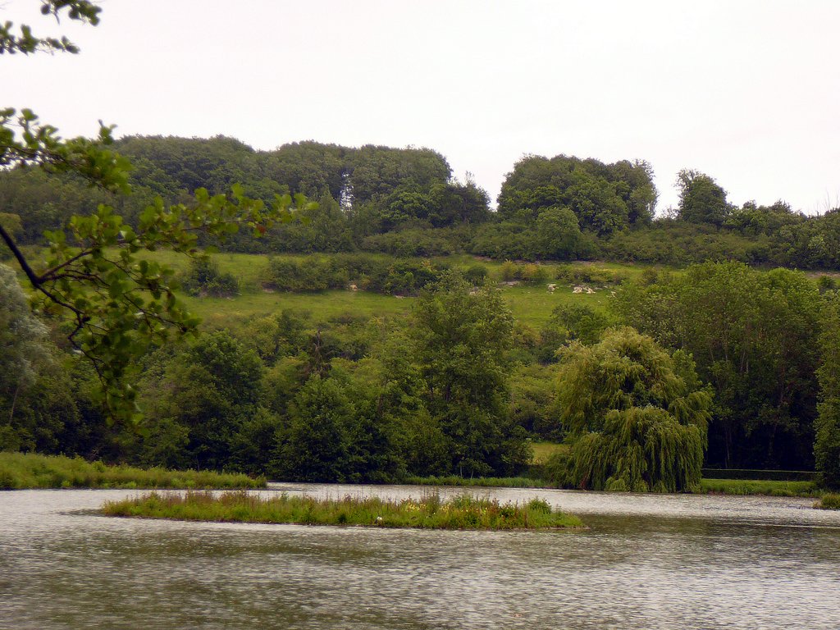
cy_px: 315
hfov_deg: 16.7
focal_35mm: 118
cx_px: 420
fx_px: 2863
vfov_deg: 12.6
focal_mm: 17.6
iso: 80
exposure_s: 1/160
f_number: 3.9
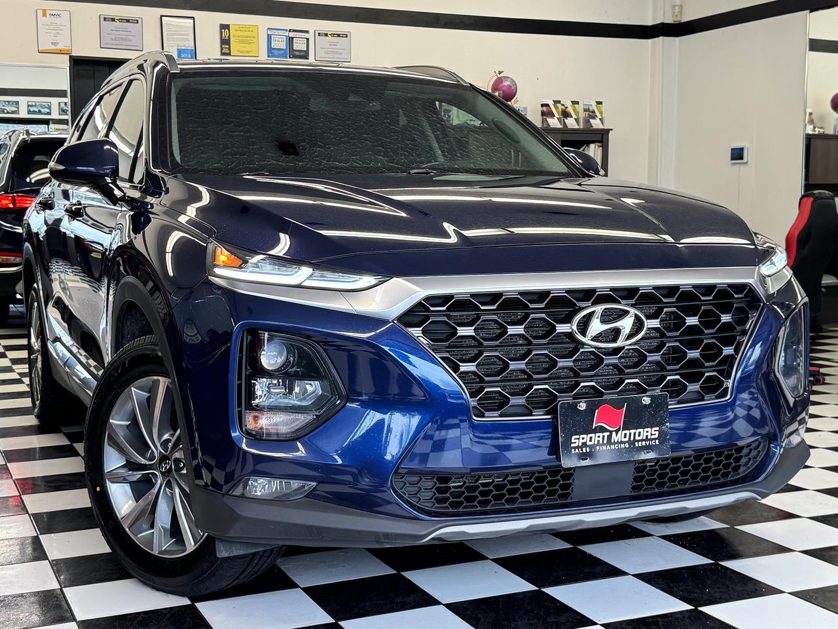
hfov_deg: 39.7
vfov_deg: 30.3
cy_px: 314
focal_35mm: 48
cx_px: 419
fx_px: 1162
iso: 160
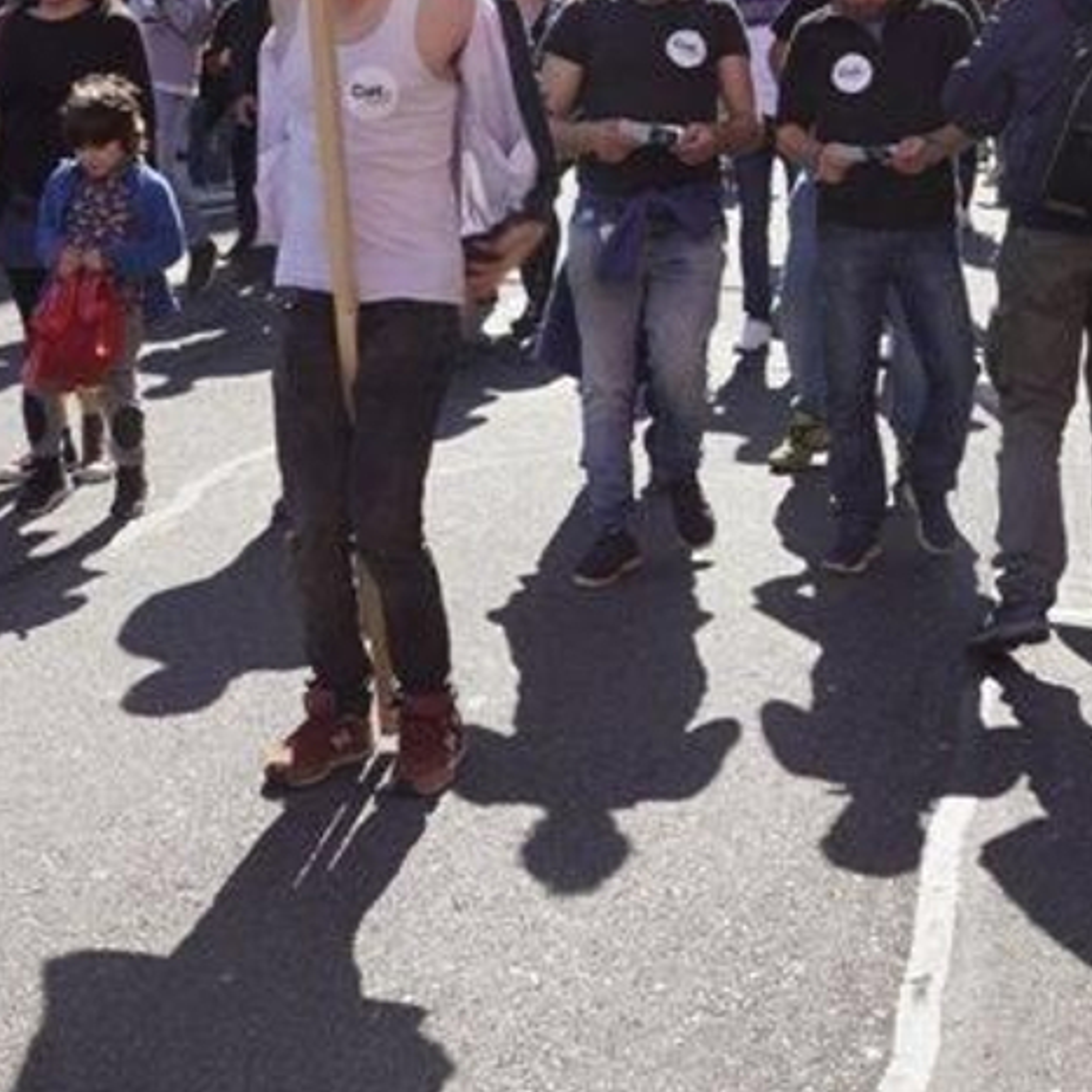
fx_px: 2498
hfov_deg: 24.1
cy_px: 104
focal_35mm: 70
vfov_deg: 24.0
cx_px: 945
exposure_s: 1/125
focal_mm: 16
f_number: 8
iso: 100
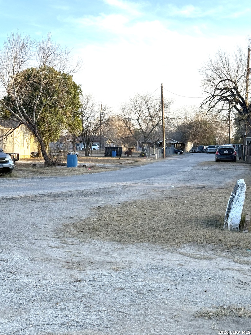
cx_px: 126
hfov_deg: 30.3
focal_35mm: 48
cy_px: 168
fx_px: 464
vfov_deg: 39.7
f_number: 1.78
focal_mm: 6.76
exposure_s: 1/1715
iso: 64
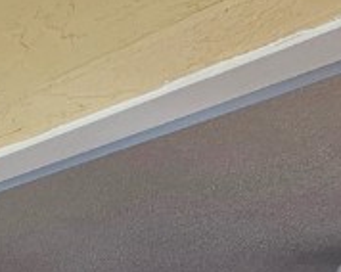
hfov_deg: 20.2
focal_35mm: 73
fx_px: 736
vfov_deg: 14.6
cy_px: 634
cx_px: -239
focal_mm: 2.2
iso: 80
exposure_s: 1/120
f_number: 2.2
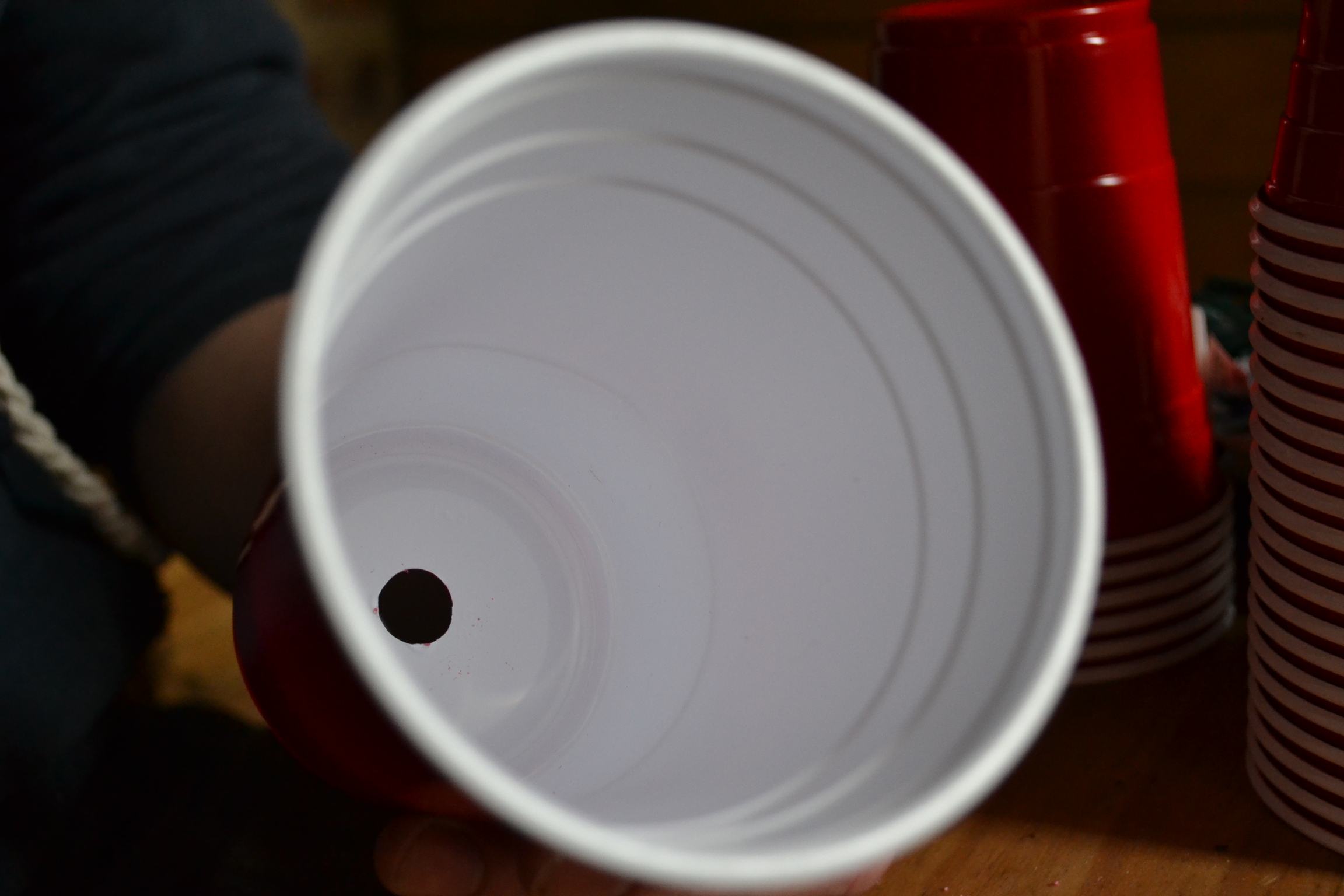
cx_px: 672
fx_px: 1904
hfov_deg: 38.9
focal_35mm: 51
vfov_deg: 26.5
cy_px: 448
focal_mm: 34
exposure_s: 1/100
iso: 1600
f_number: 5
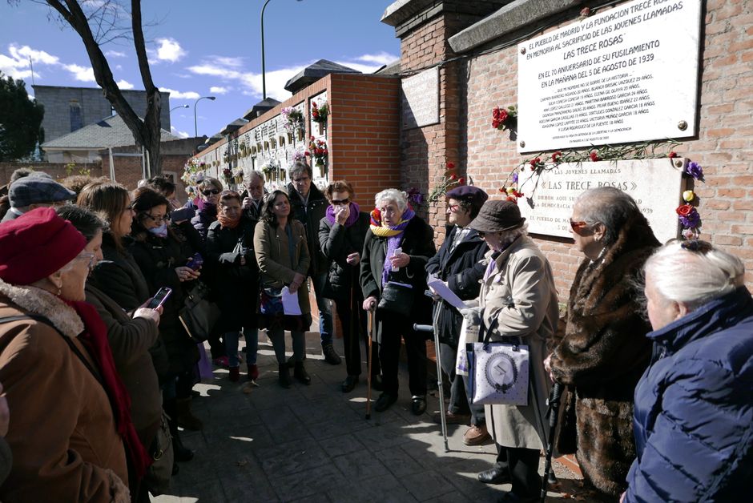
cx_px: 376
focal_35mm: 24
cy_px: 252
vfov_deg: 53.2
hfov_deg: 73.7
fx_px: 502
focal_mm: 10.9
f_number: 1.7
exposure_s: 1/5000
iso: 100
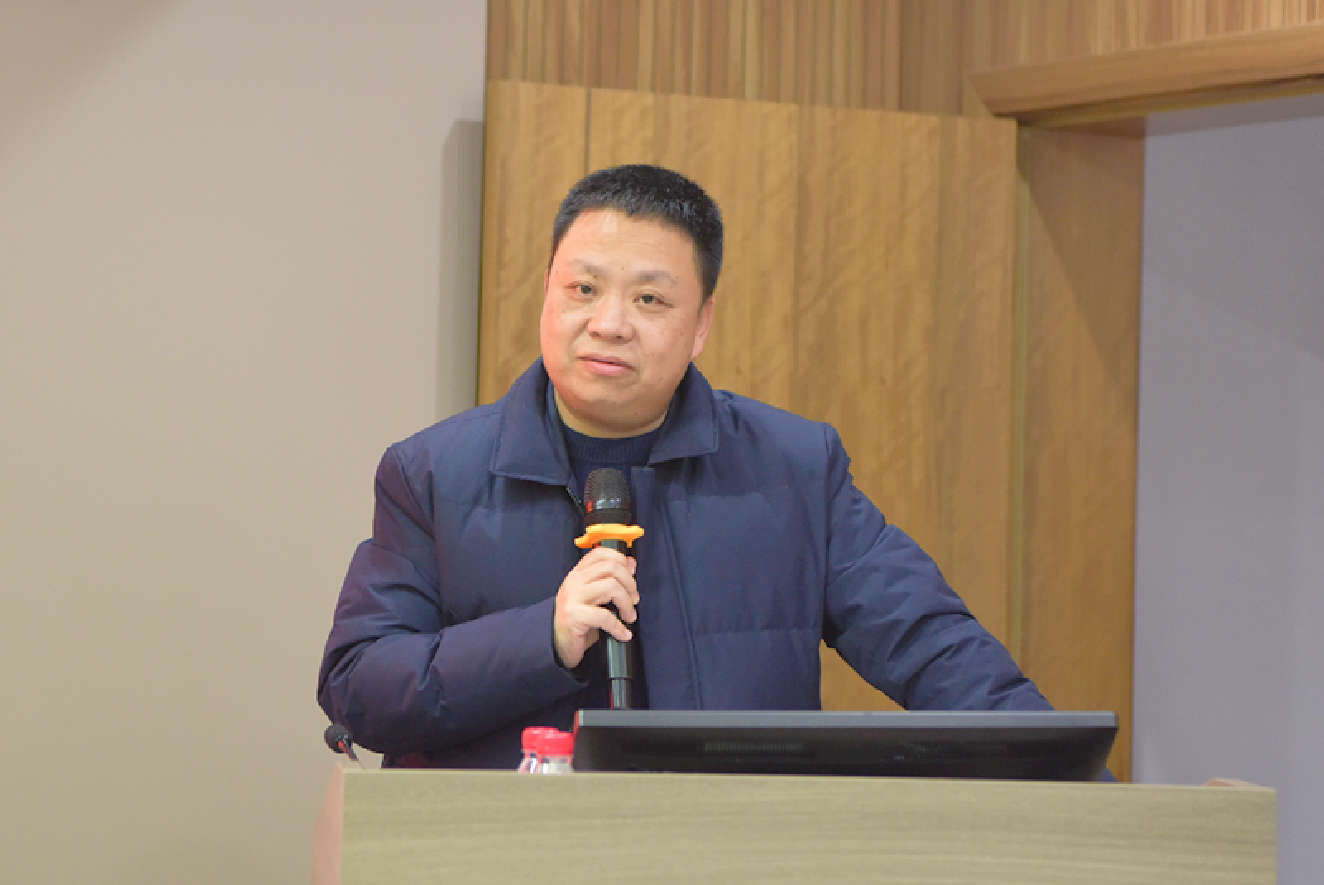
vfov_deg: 19.5
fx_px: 2577
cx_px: 662
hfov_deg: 28.8
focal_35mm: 70
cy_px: 442
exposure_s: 1/50
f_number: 3.5
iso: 2000
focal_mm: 70
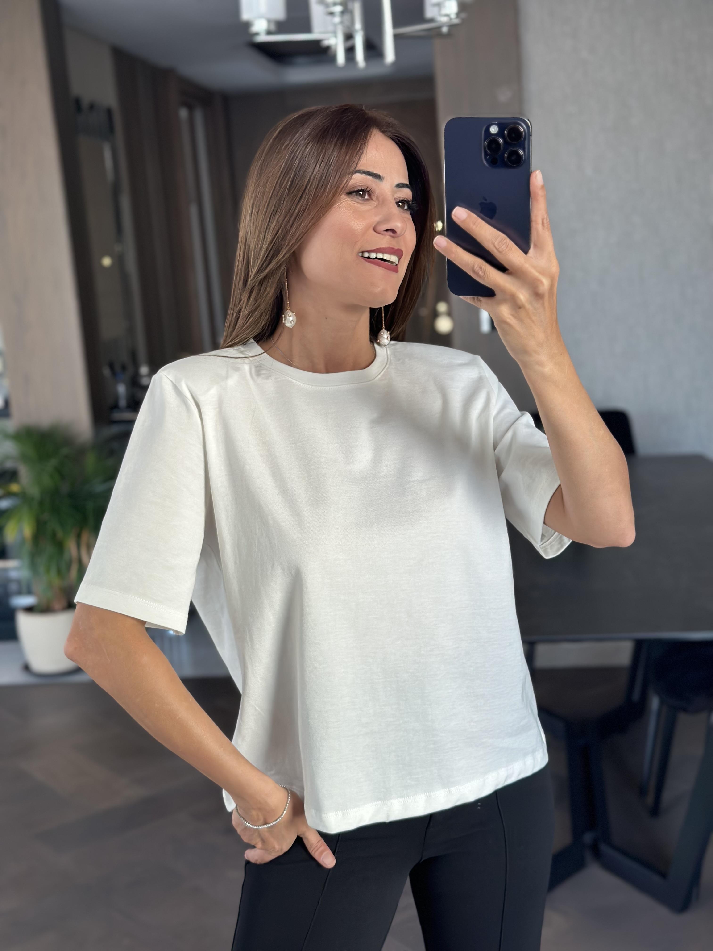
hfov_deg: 30.3
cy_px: 476
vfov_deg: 39.7
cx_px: 356
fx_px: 1318
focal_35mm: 48
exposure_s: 1/100
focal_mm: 6.86
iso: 125
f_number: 1.78
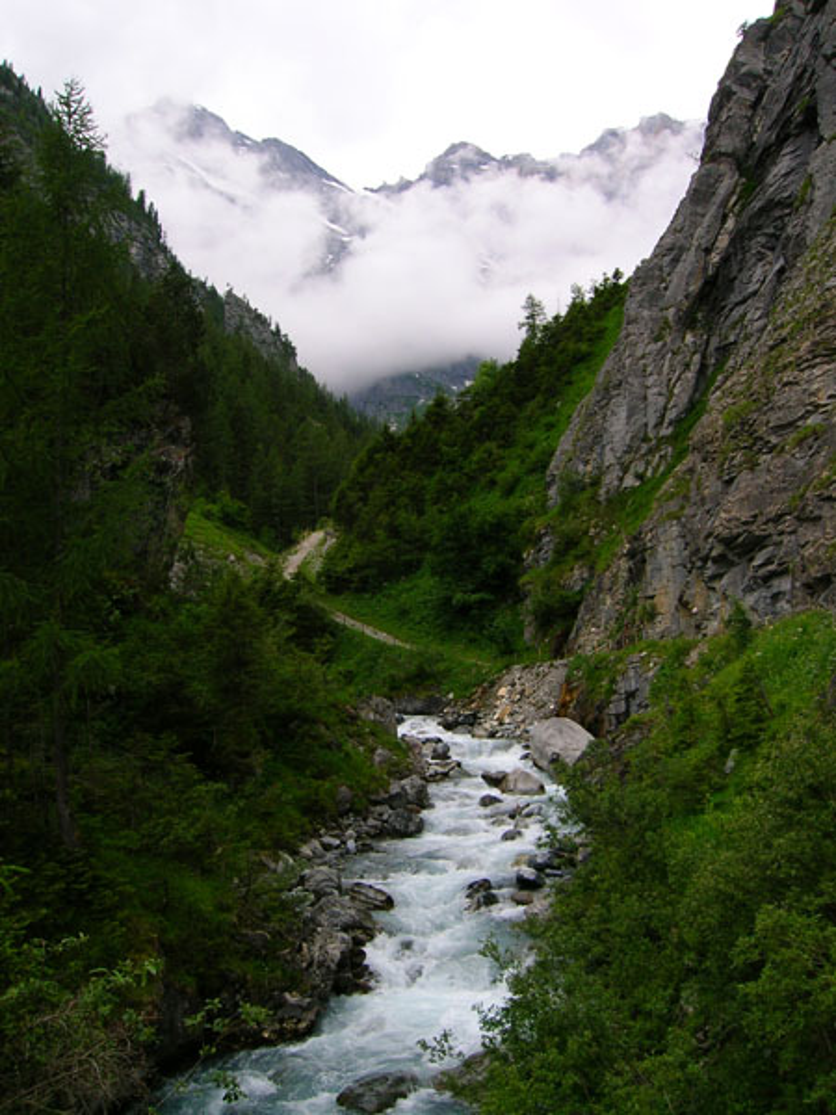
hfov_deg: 41.8
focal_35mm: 34
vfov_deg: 54.0
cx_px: 418
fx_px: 1095
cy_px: 558
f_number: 4.9
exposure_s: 1/200
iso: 50
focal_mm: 5.7
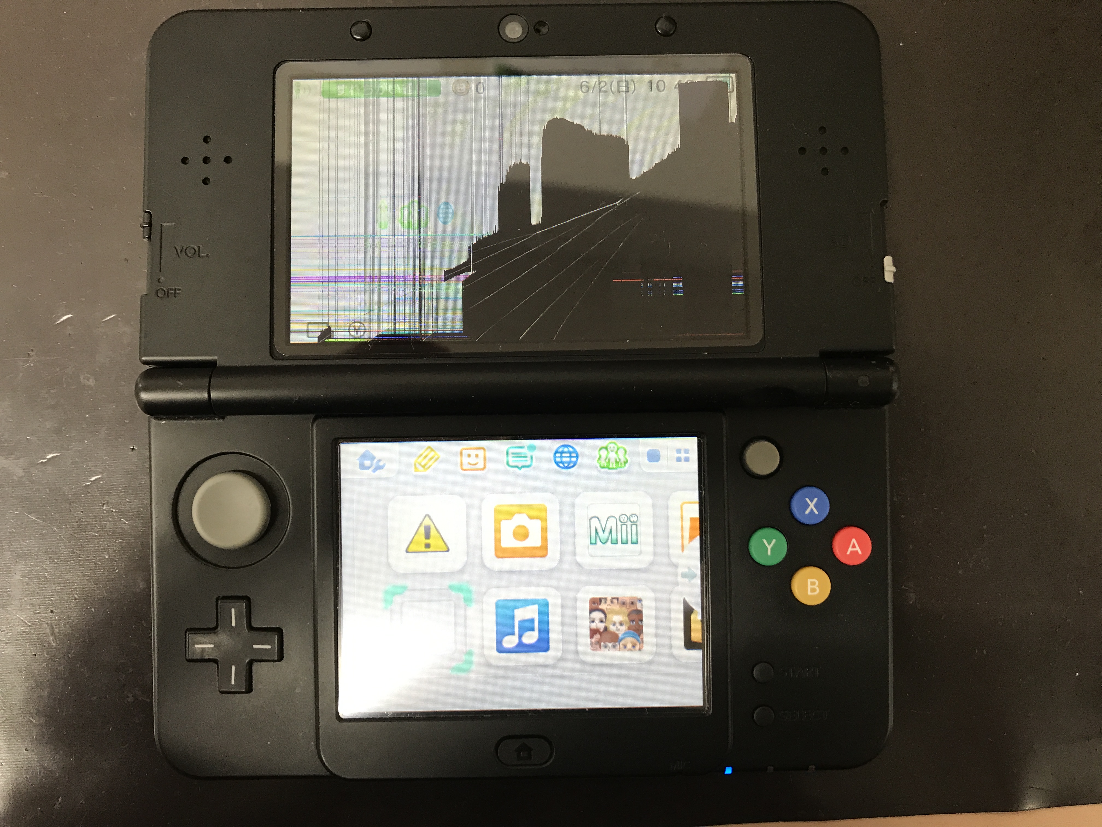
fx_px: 891
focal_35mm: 28
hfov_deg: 63.4
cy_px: 414
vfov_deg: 49.7
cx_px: 551
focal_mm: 3.99
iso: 40
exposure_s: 1/20
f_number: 1.8
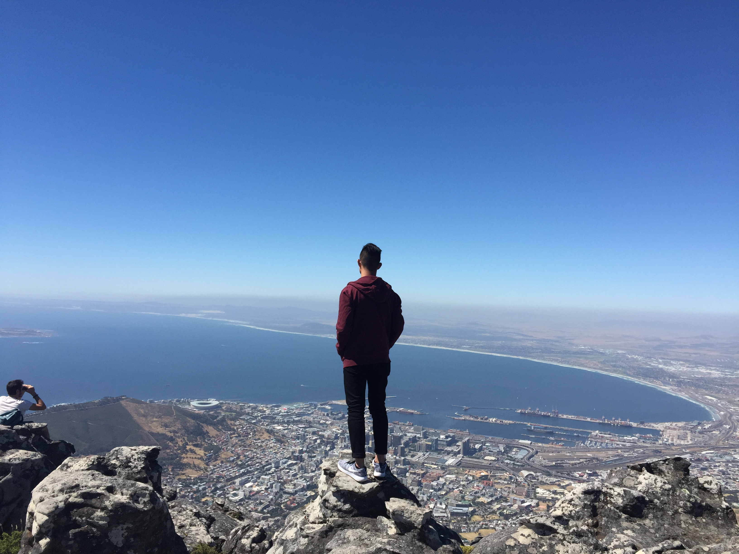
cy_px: 277
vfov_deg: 48.2
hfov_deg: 61.7
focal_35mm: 29
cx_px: 370
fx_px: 619
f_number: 2.2
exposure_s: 1/2639
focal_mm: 4.15
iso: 32
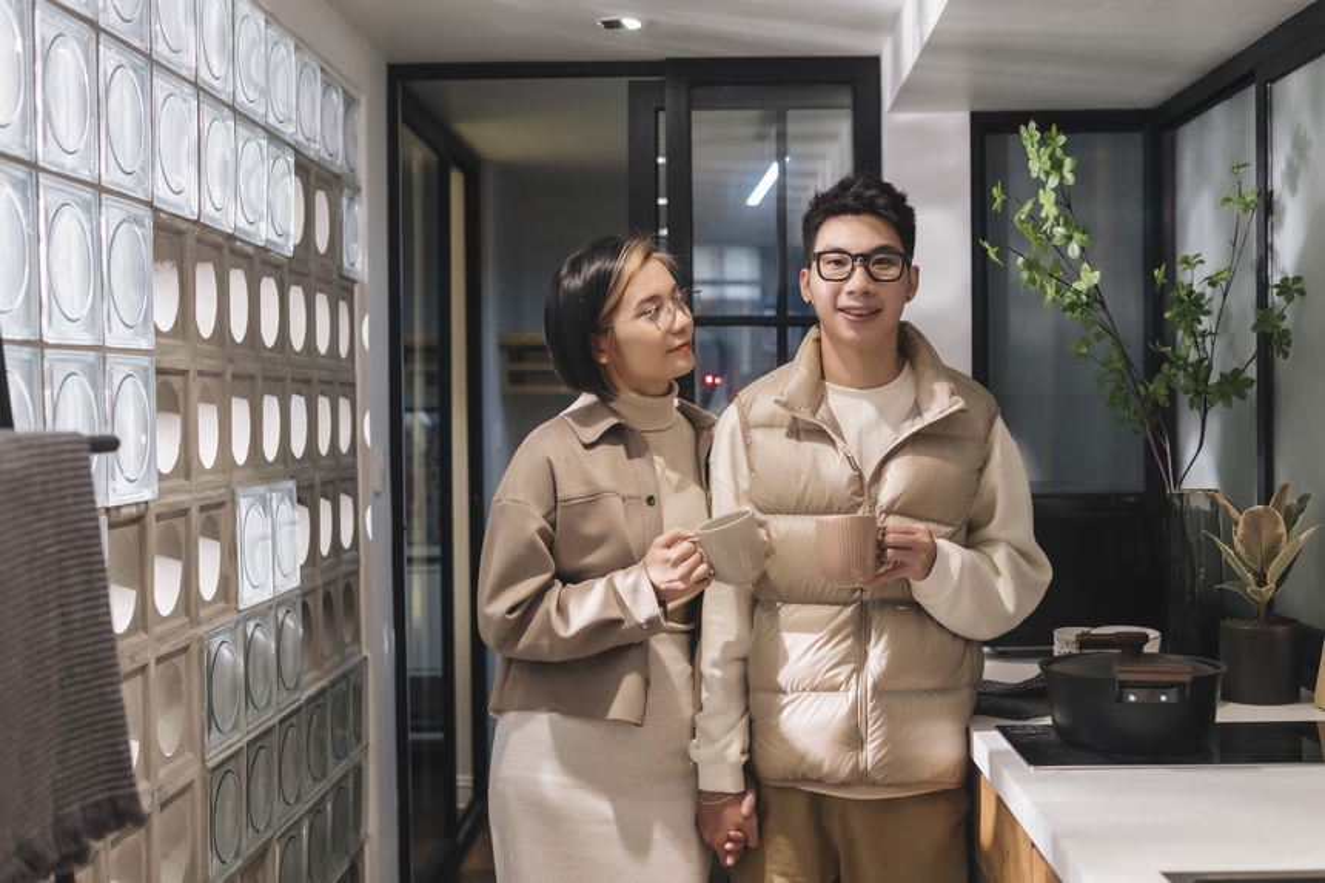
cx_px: 662
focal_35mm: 45
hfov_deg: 43.6
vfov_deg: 29.9
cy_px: 442
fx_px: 1656
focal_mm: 30
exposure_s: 1/160
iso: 800
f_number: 2
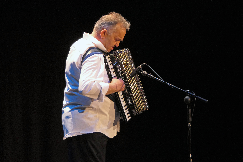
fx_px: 1080
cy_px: 81
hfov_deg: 12.8
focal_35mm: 160
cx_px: 122
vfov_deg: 8.6
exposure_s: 1/25
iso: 1600
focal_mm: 59.1
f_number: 4.3
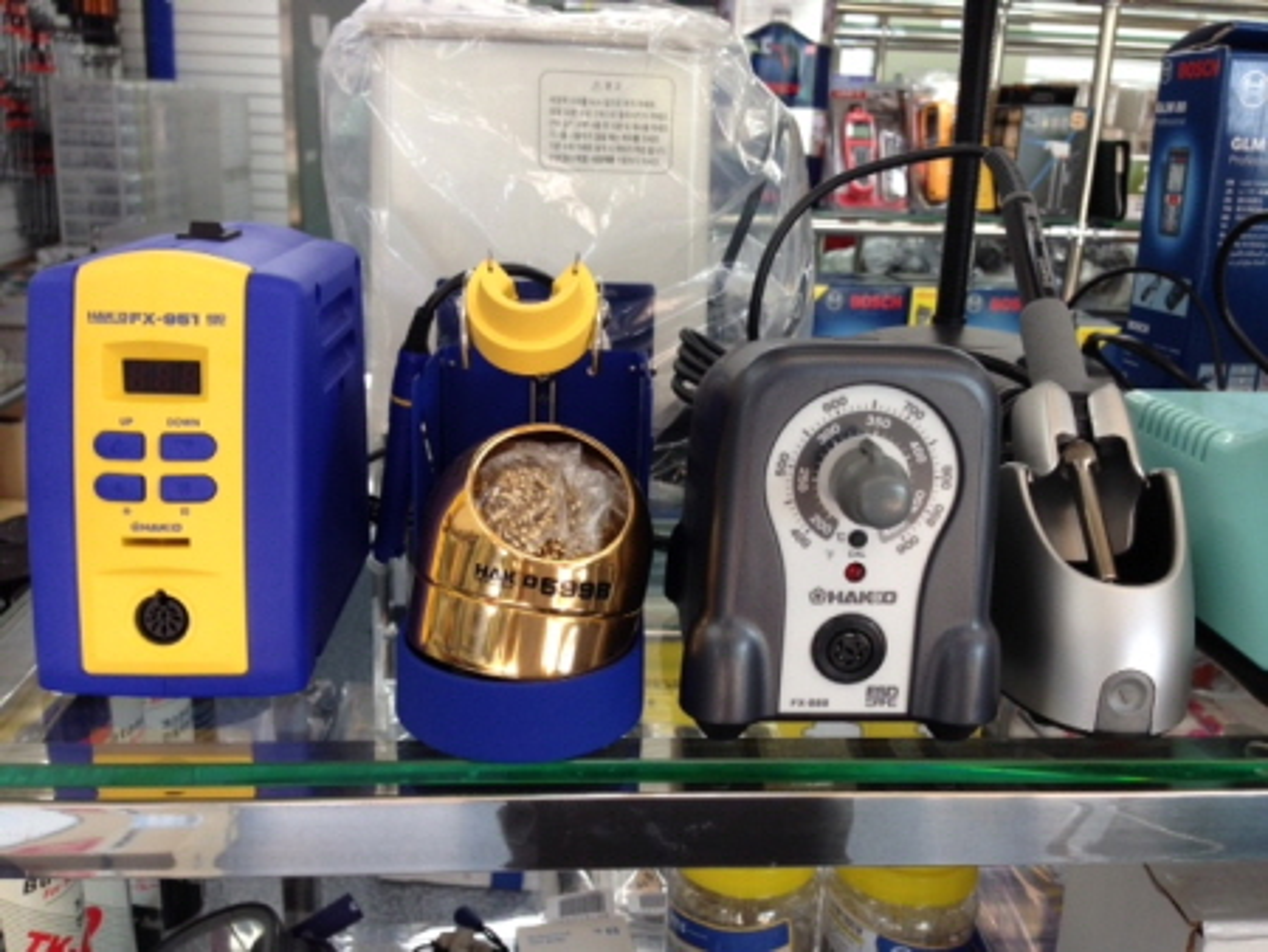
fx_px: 1209
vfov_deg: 43.0
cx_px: 634
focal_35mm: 33
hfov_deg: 55.3
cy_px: 476
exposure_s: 1/40
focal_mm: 4.12
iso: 50
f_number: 2.4
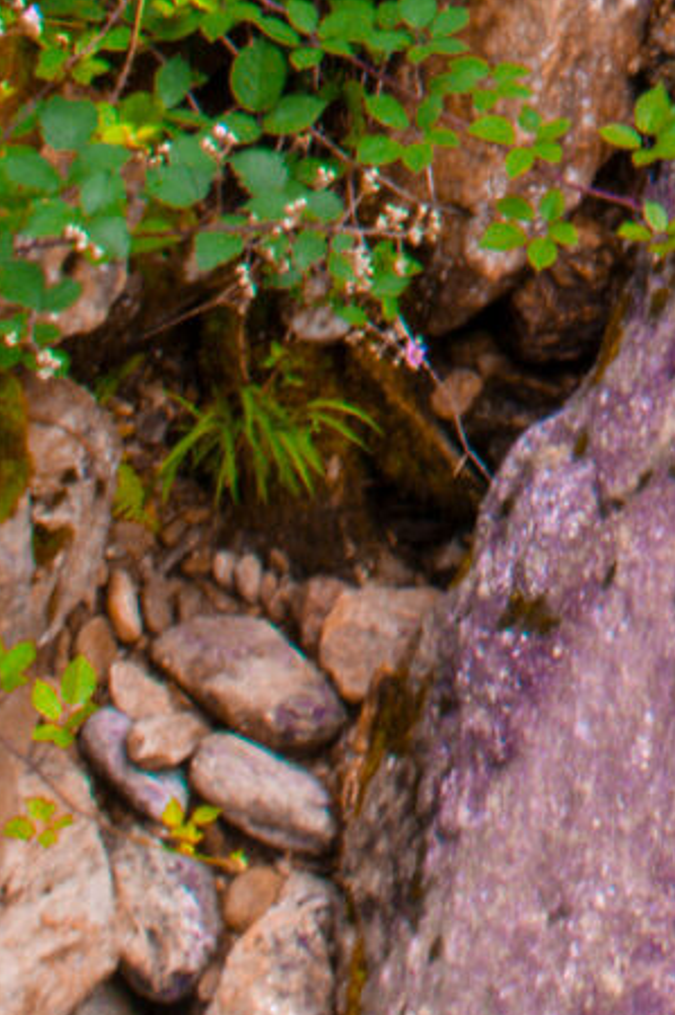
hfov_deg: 7.2
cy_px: -1083
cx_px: 1691
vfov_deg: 10.6
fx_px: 4961
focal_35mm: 176
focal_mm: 22
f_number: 20
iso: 100
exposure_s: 1/5
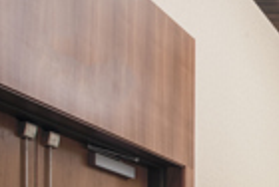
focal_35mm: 50
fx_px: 388
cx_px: 494
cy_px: 265
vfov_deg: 23.0
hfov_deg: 22.8
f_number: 13
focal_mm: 14
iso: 400
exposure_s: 1/2
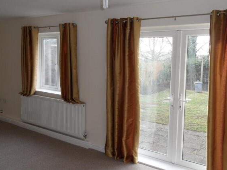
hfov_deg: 55.3
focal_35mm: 33
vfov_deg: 43.0
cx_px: 115
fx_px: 216
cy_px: 83
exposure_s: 1/45
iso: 100
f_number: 3.4
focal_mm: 5.3
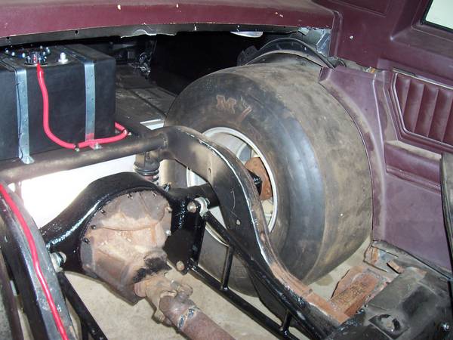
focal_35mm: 37
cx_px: 226
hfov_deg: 50.1
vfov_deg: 38.7
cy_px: 170
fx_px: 484
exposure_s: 1/60
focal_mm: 5.6
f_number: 2.8
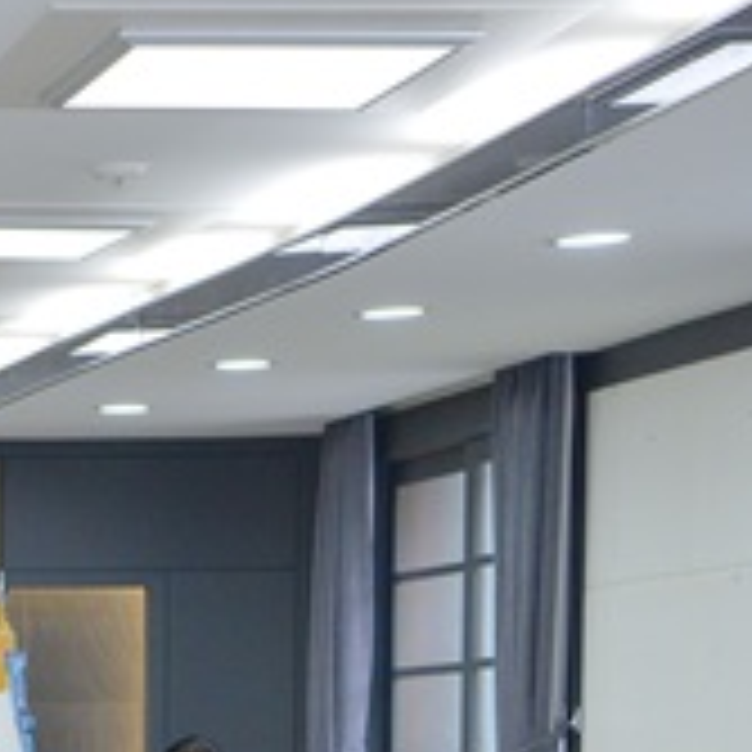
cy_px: 948
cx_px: -689
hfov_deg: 10.6
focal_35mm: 152
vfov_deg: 11.2
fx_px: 3736
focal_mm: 46
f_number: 5
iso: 1600
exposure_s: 1/200
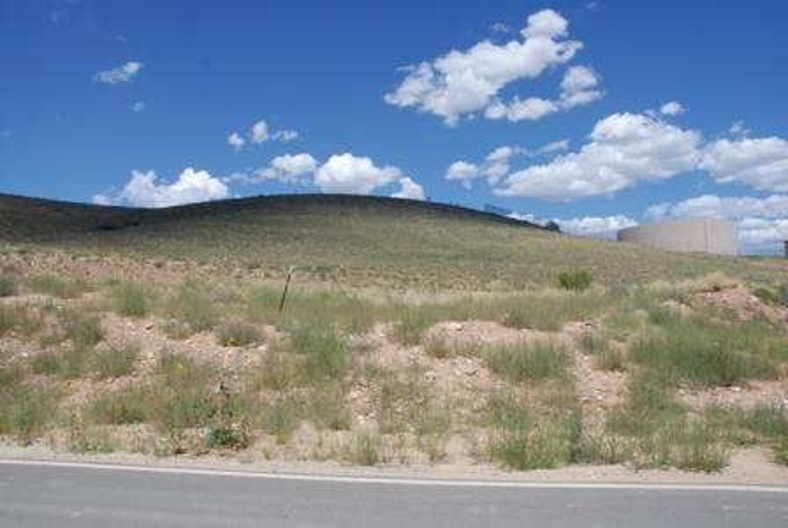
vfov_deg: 43.7
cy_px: 264
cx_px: 394
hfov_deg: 61.9
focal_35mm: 30
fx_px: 658
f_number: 9.5
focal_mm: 20
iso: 100
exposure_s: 1/180
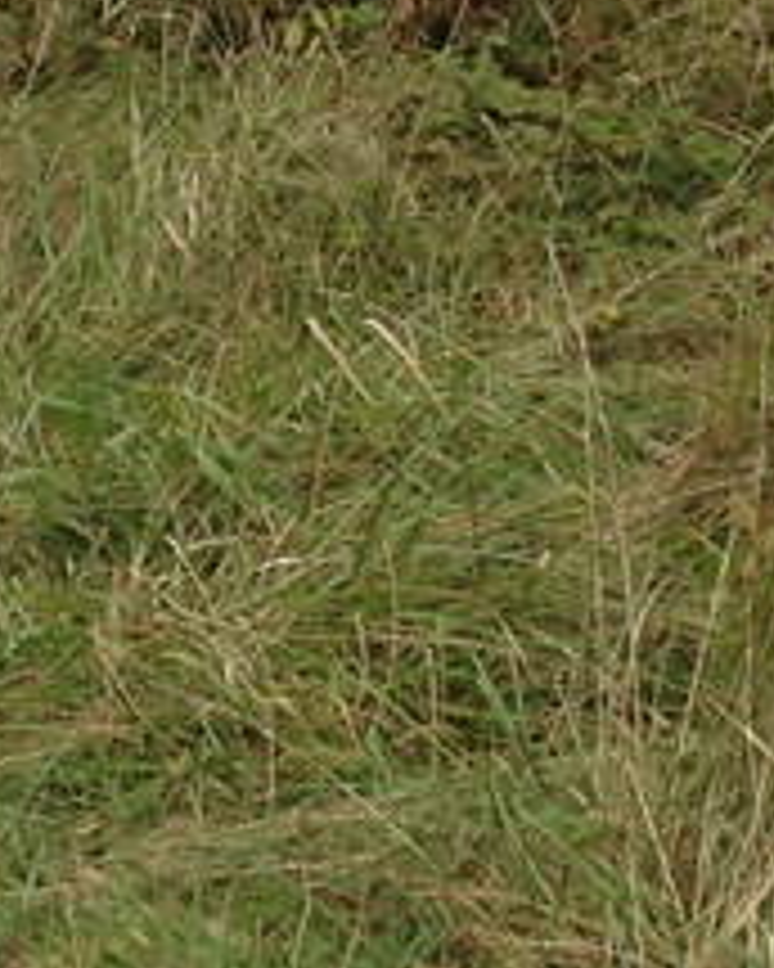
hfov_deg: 8.0
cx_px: 256
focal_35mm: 192
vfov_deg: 9.9
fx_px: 5498
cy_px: -180
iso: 50
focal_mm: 4.12
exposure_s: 1/357
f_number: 2.4
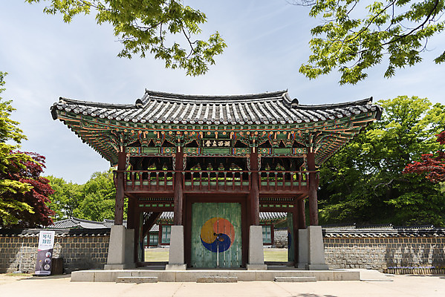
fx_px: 420
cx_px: 222
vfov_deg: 38.9
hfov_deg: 55.8
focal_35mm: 34
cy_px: 148
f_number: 4.5
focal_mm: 34
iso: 100
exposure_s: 1/640
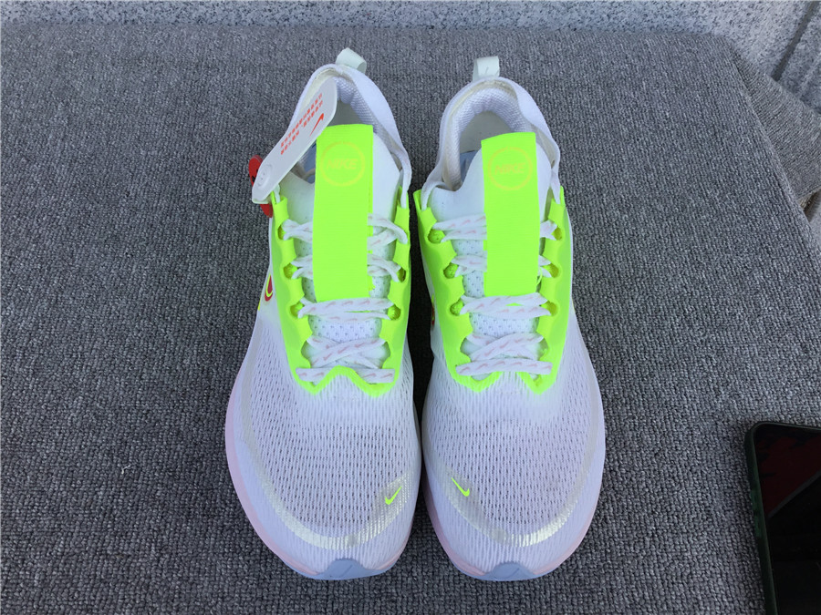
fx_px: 735
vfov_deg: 45.4
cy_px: 308
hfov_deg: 58.4
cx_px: 410
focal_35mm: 31
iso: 25
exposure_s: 1/299
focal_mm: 3.3
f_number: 2.4
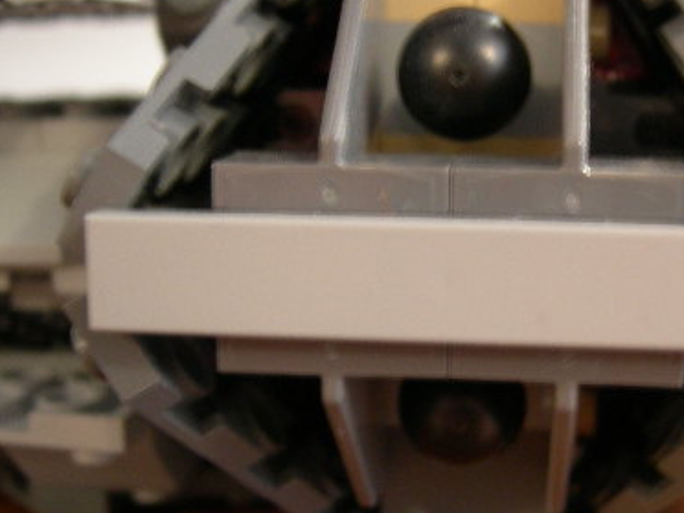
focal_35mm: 62
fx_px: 1225
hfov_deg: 30.9
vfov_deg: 23.7
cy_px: 252
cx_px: 463
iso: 200
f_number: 2.7
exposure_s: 1/3
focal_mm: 7.5
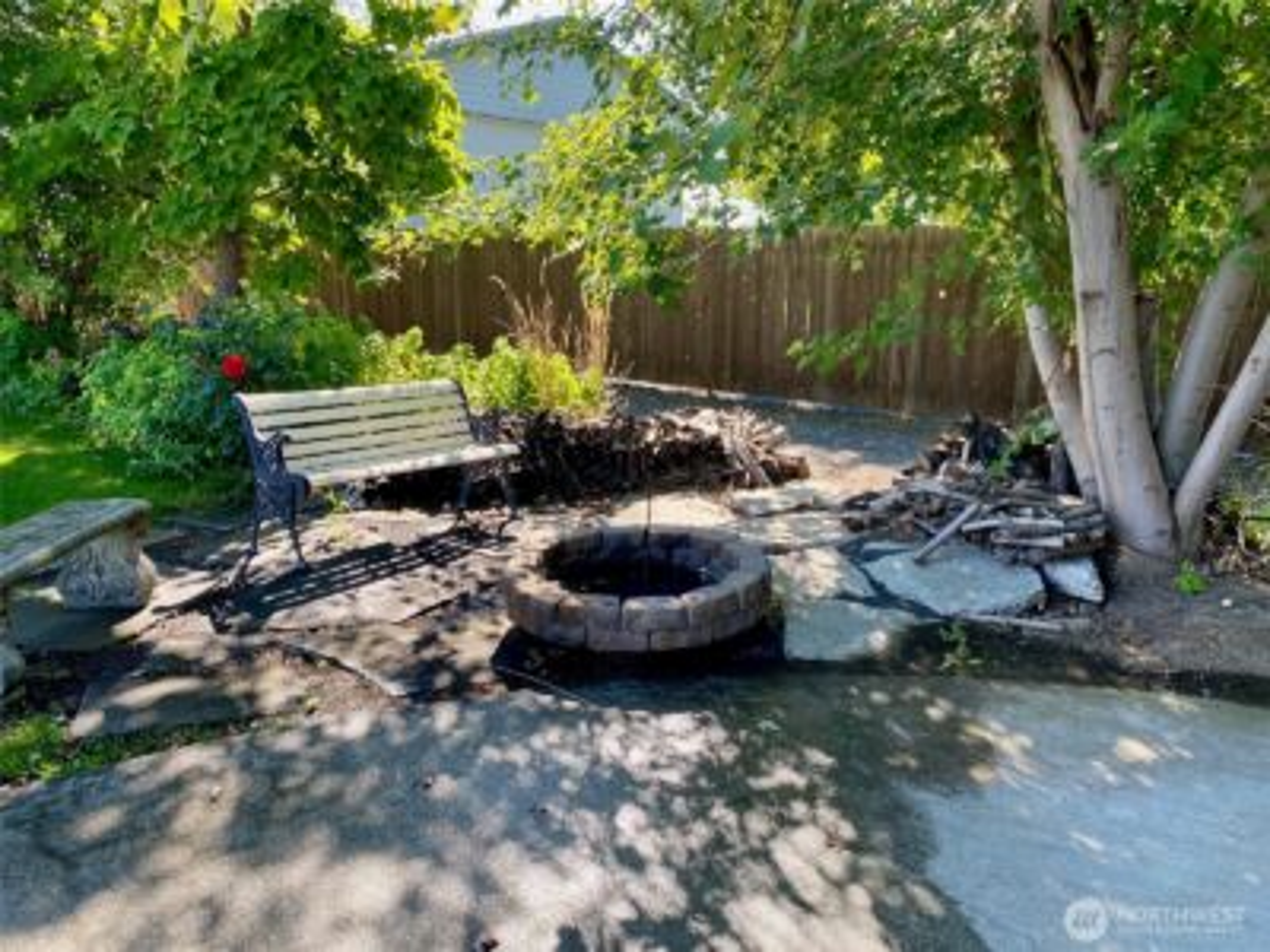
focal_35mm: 26
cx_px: 635
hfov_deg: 67.3
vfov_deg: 53.1
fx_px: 954
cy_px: 476
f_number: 1.8
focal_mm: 4.25
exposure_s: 1/302
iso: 32
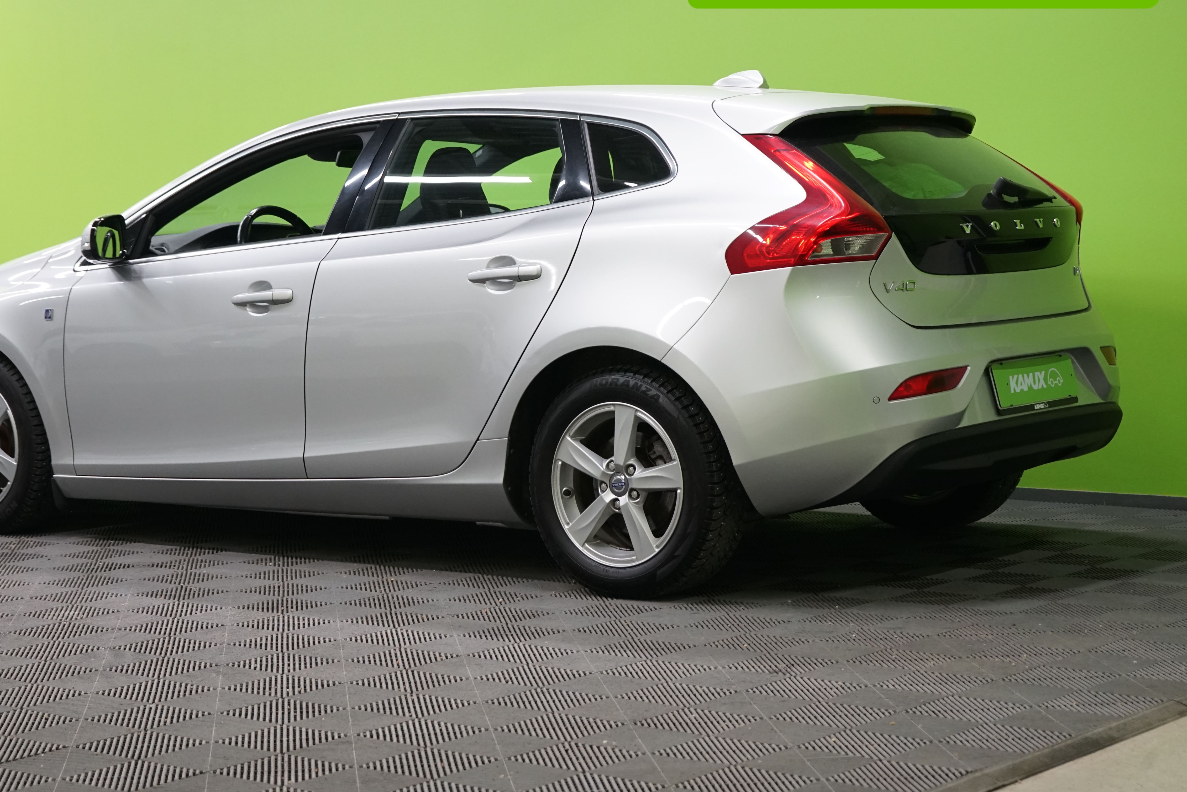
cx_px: 508
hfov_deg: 26.6
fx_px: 2506
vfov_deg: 17.9
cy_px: 317
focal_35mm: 76
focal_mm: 63
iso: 1250
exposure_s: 1/80
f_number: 5.6
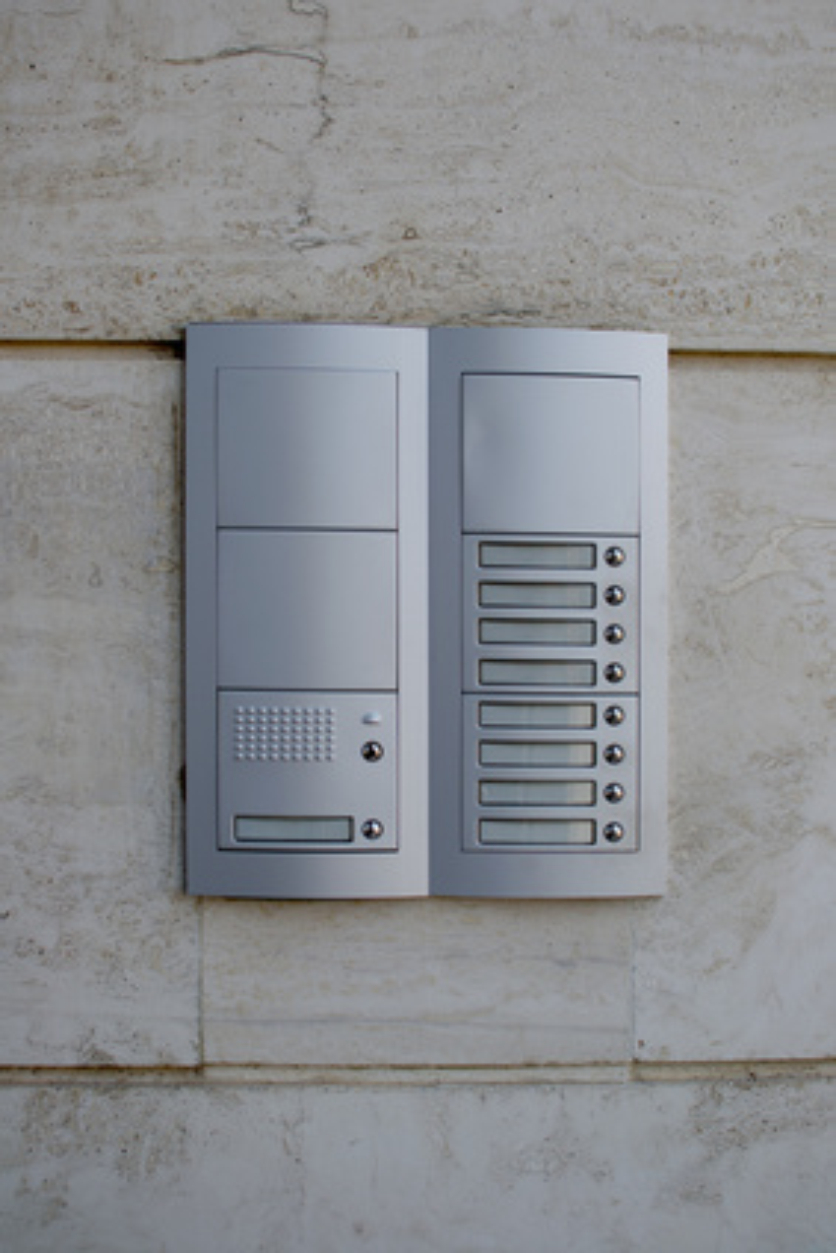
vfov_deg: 37.8
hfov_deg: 25.8
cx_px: 418
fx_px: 1827
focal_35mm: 52
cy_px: 626
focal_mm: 35
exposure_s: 1/400
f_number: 2.8
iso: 100
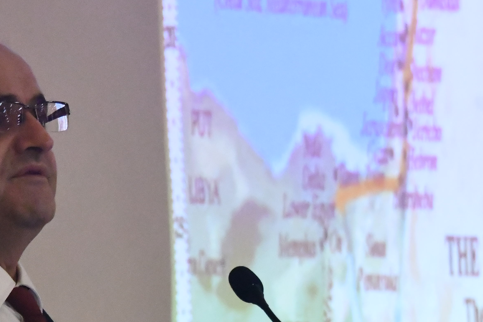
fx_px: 6439
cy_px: 215
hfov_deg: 4.3
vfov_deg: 2.9
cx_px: 64
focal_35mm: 480
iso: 16000
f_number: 7.1
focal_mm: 135
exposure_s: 1/160
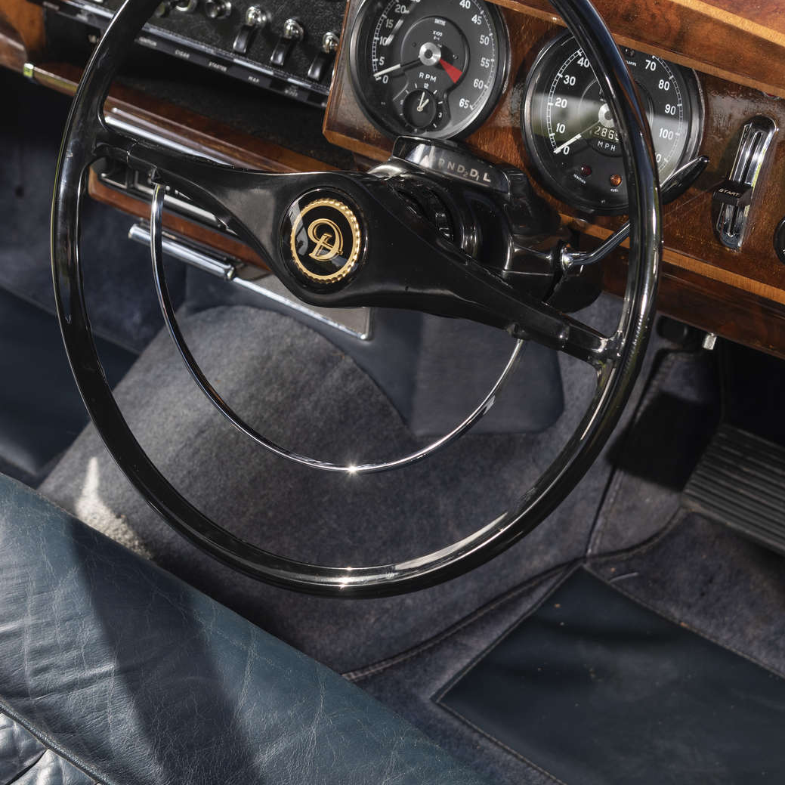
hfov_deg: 24.0
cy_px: 304
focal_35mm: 72
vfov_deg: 23.9
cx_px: 351
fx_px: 1847
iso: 200
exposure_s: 1/100
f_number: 5.6
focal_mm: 44
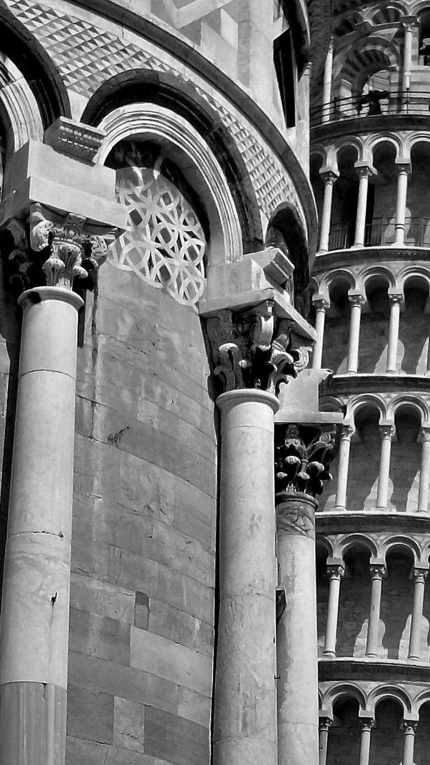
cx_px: 189
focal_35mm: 64
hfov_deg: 18.8
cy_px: 317
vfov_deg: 32.8
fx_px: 1298
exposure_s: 1/500
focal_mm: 5.7
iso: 64
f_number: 5.5
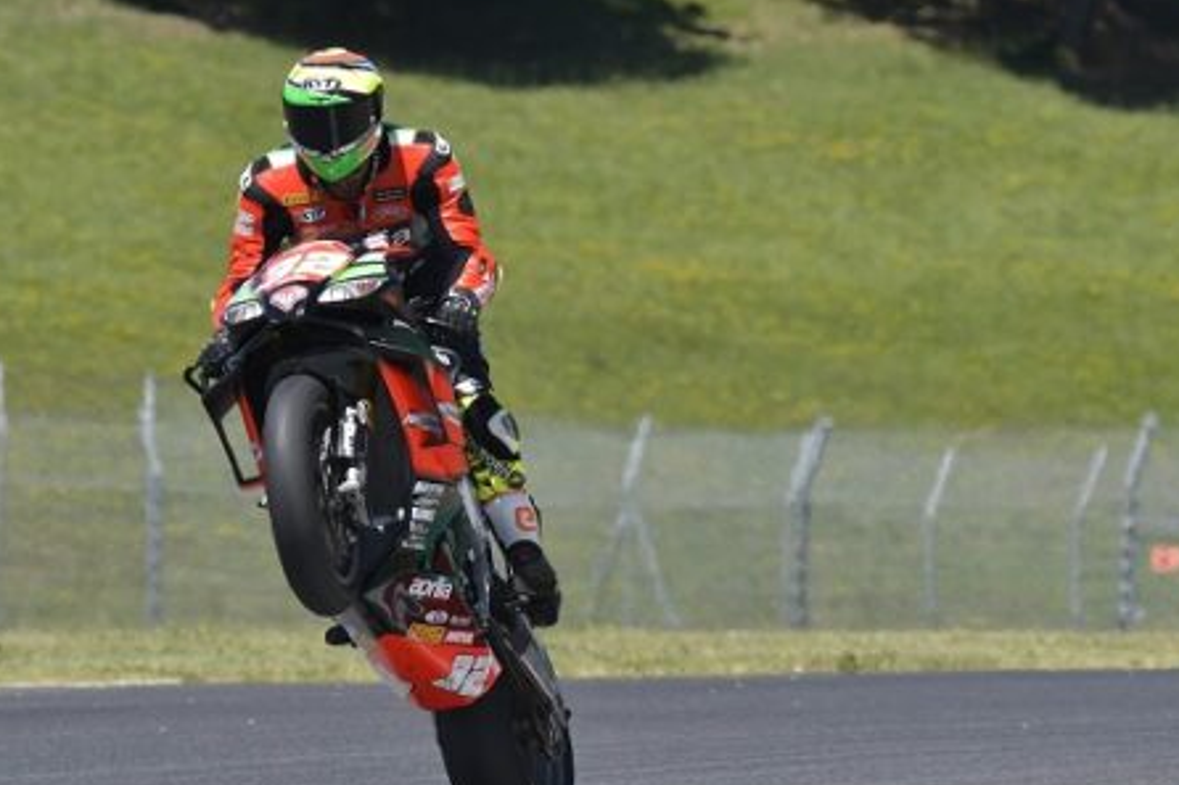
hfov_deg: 3.1
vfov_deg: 2.1
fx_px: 21868
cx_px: 552
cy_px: 435
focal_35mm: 668
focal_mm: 320
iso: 500
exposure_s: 1/1250
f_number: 9
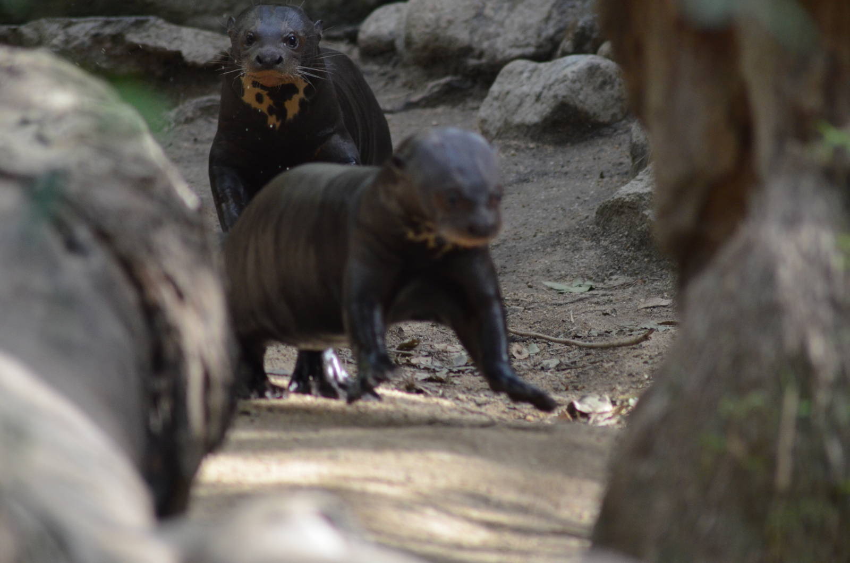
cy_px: 282
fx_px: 10604
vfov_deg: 3.0
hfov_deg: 4.6
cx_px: 425
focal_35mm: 450
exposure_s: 1/500
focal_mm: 300
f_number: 5.6
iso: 1600
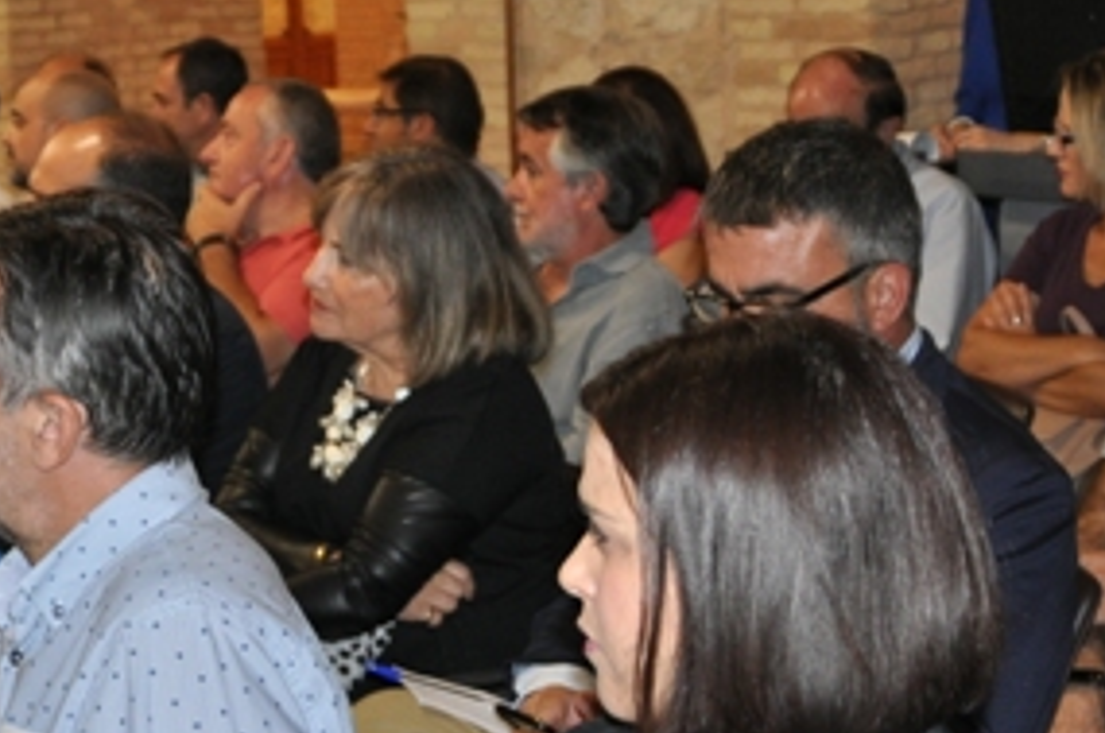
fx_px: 2578
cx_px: 202
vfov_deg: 16.2
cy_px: 304
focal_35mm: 84
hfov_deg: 23.8
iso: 800
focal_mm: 25
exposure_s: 1/60
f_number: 3.8
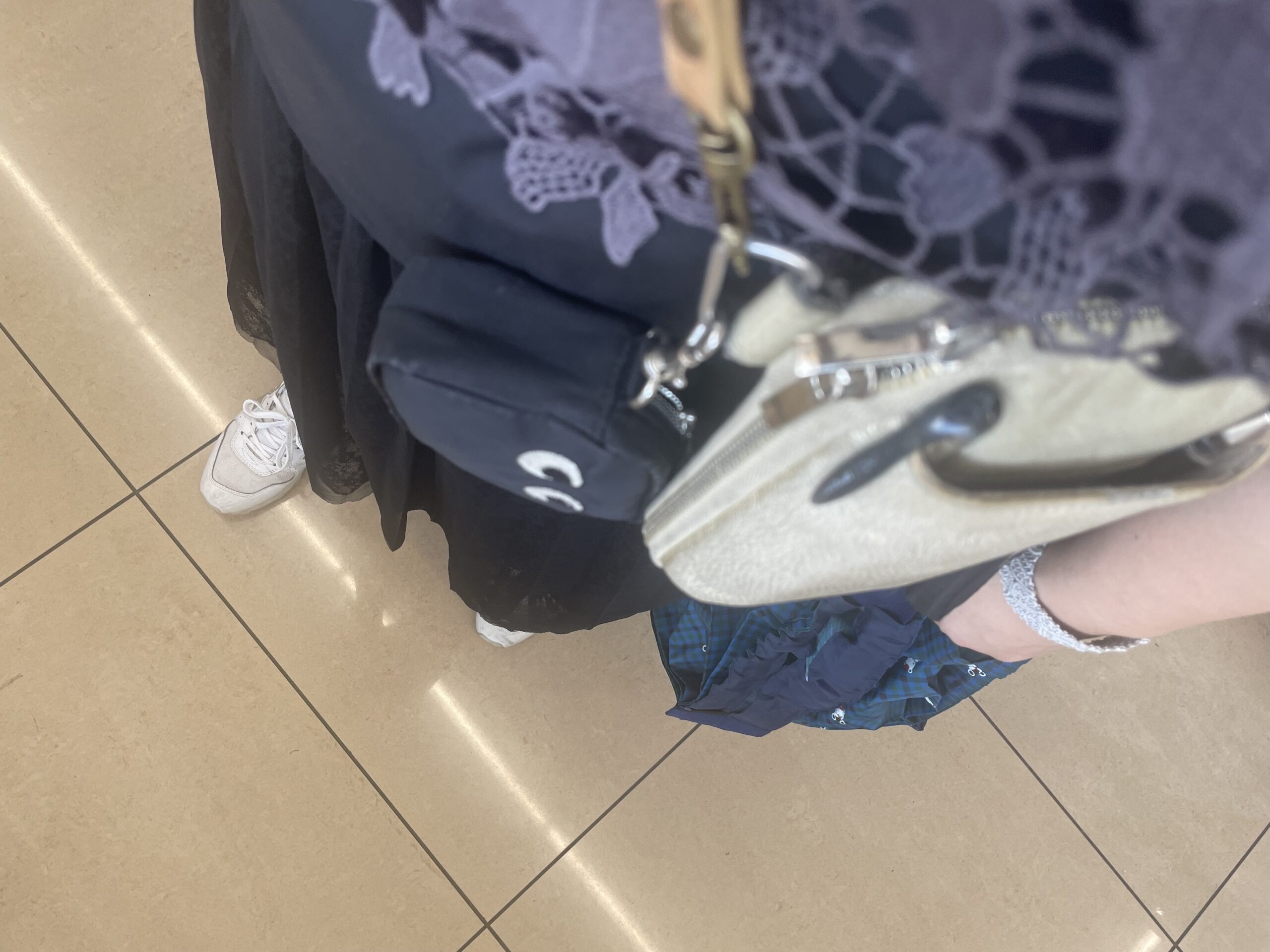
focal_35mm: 26
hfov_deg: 67.3
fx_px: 954
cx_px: 635
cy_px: 476
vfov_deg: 53.1
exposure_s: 1/100
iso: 50
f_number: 1.6
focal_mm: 4.2
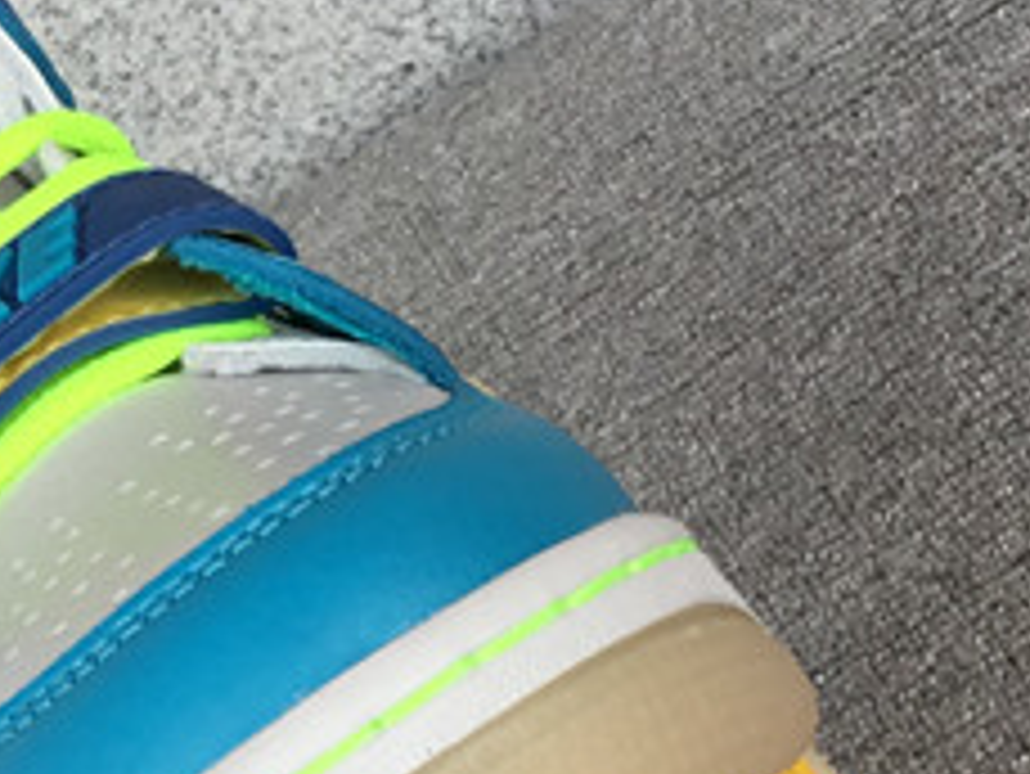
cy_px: 308
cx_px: -63
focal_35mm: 122
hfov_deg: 15.8
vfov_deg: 12.2
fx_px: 3632
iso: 25
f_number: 2.4
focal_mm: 3.3
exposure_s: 1/100
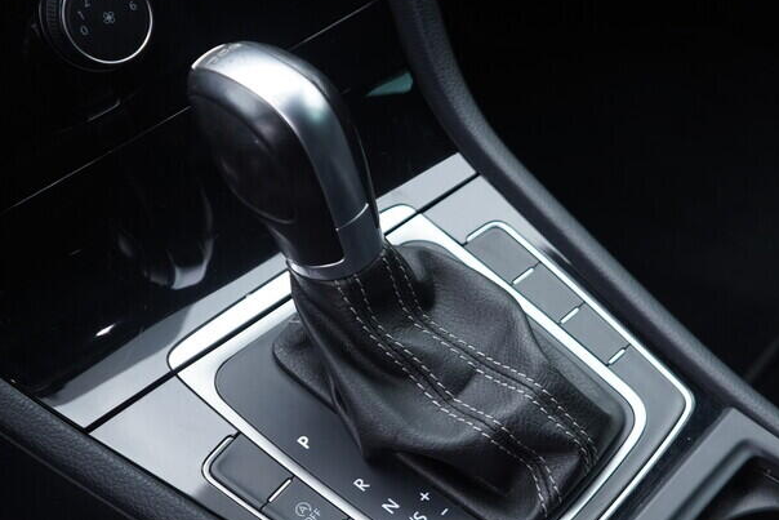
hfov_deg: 32.1
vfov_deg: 22.1
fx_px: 1320
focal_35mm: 61
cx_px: 609
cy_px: 390
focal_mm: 24
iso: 200
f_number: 2.8
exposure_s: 1/40
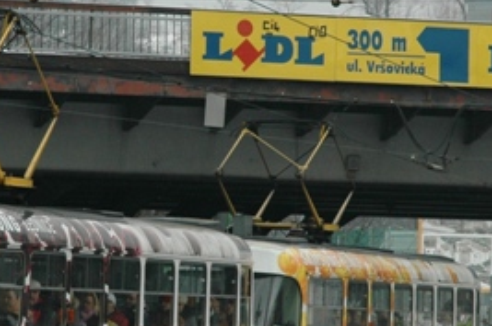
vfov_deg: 4.3
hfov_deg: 6.6
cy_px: 129
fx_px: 4297
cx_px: 184
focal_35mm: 315
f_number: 6.3
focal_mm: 70
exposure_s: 1/320
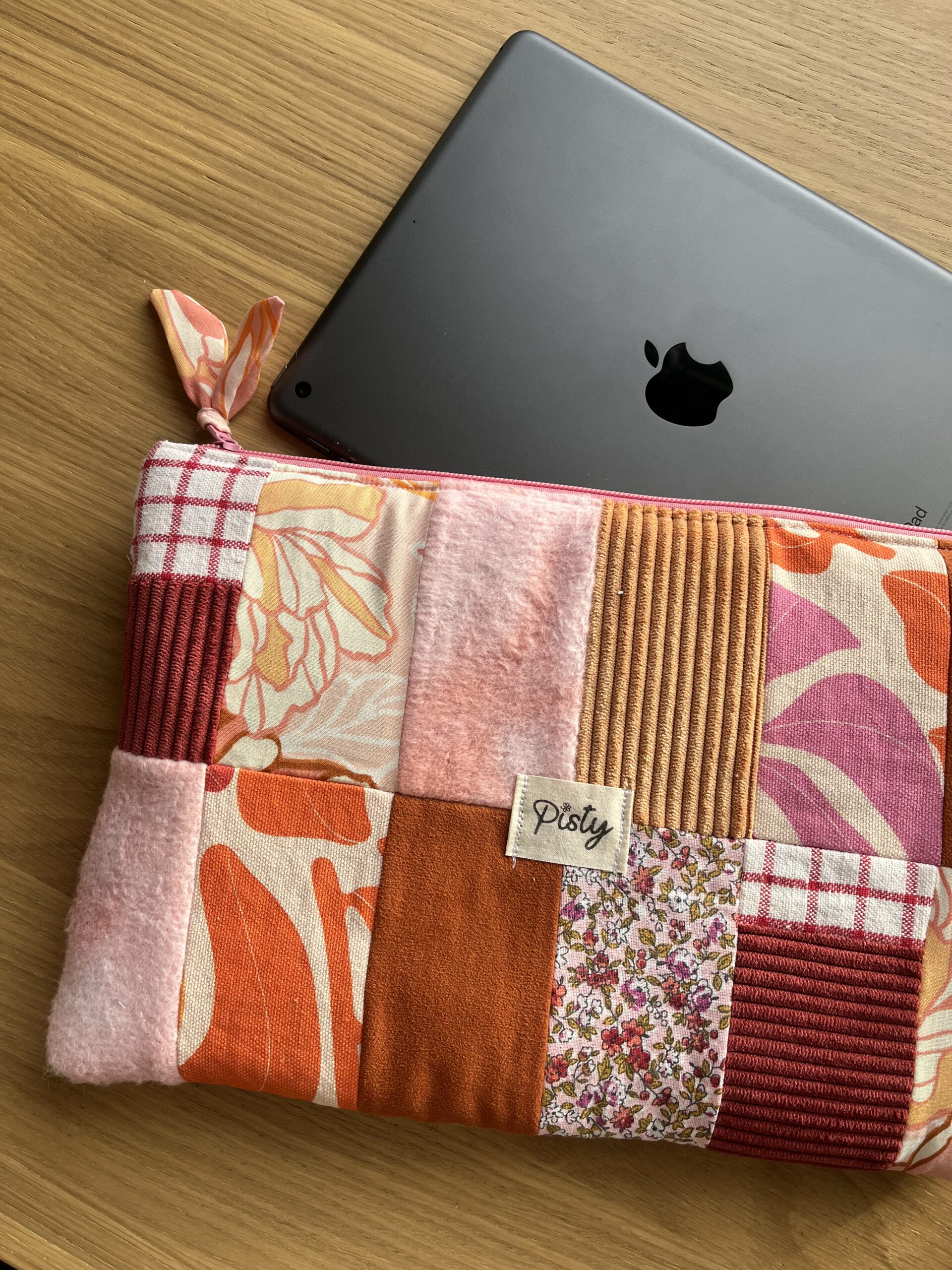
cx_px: 476
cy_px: 635
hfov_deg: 53.1
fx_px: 953
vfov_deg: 67.3
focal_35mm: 26
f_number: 1.6
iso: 50
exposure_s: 1/348
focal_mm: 5.1
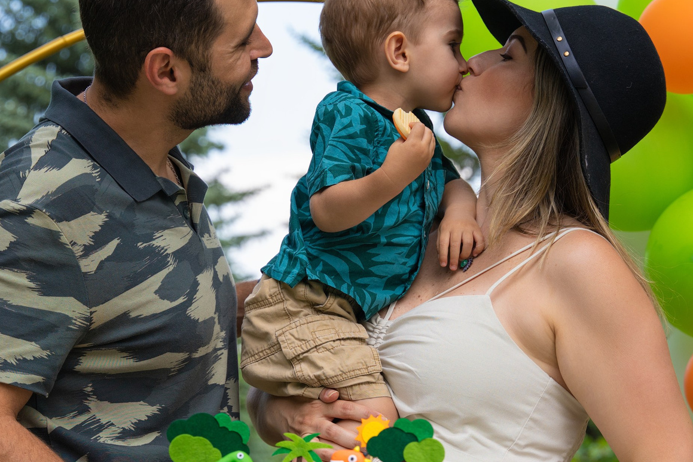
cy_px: 340
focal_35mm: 107
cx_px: 246
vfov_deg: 12.8
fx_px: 2058
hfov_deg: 19.1
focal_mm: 48.4
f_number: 3.5
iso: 200
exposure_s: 1/400
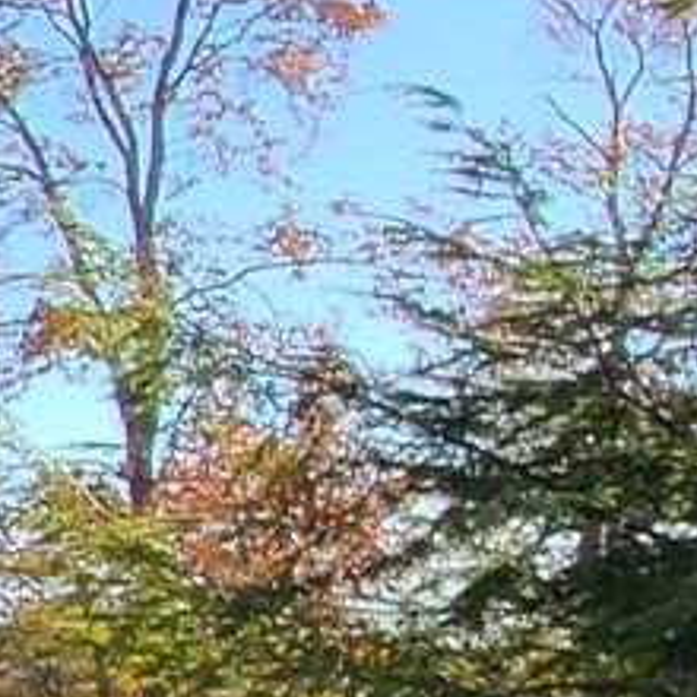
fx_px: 2438
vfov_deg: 15.7
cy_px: 830
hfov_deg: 7.7
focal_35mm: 107
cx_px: -2237
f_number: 2.2
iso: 50
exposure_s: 1/934
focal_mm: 2.2
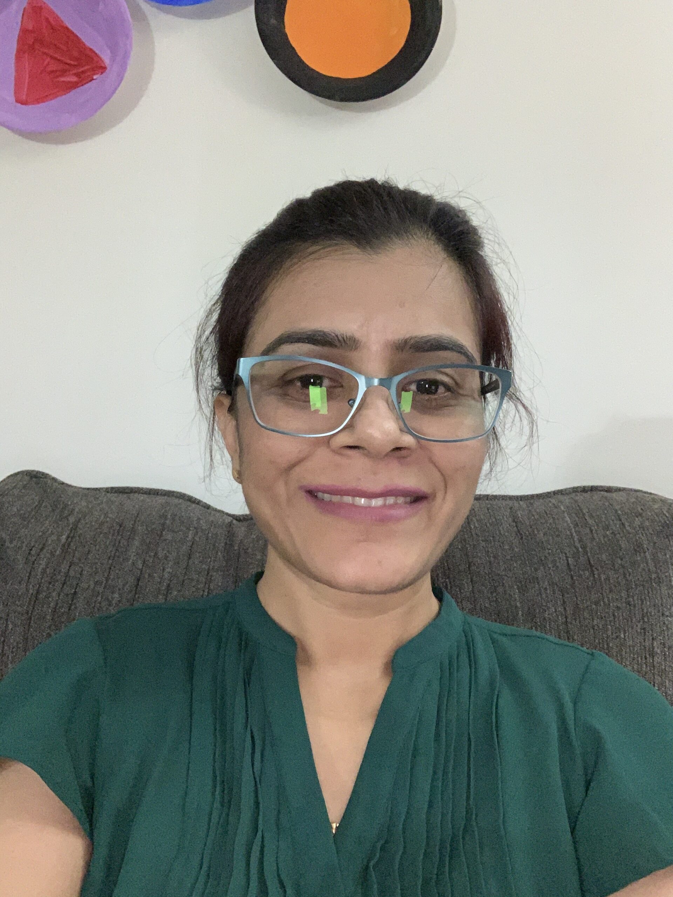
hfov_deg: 44.2
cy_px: 448
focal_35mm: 32
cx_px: 336
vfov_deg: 56.8
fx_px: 830
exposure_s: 1/30
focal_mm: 2.87
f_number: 2.2
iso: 400
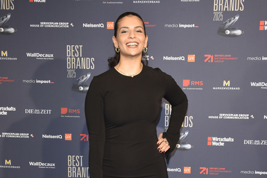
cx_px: 134
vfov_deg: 28.0
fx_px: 356
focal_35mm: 48
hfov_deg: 41.1
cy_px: 89
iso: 1250
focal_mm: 48
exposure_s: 1/200
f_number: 7.1
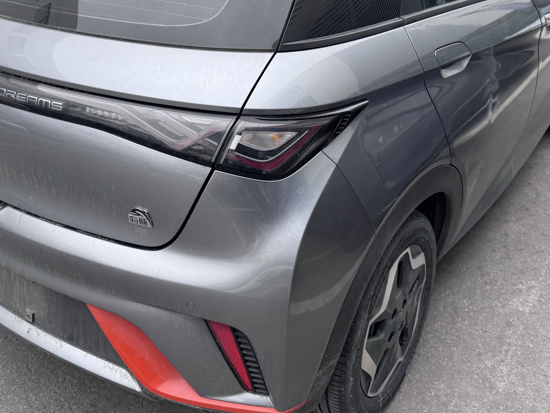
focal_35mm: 38
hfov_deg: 48.9
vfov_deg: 37.3
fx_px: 604
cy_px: 139
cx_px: 248
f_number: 1.78
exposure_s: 1/436
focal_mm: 6.76
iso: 80
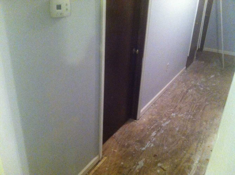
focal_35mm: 35
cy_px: 88
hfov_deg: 52.7
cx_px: 118
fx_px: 237
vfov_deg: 40.6
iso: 1000
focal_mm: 3.85
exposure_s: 1/15
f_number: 2.8
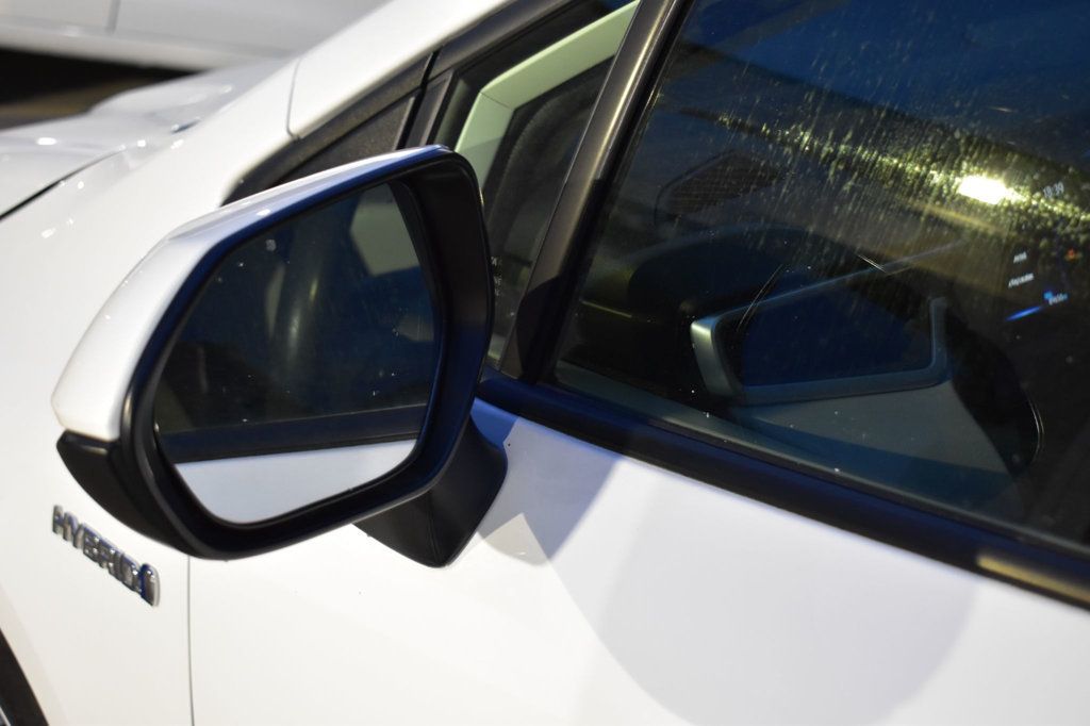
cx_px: 545
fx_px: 1725
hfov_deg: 35.1
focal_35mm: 57
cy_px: 363
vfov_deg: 23.8
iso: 1600
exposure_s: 1/15
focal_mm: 38
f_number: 4.8
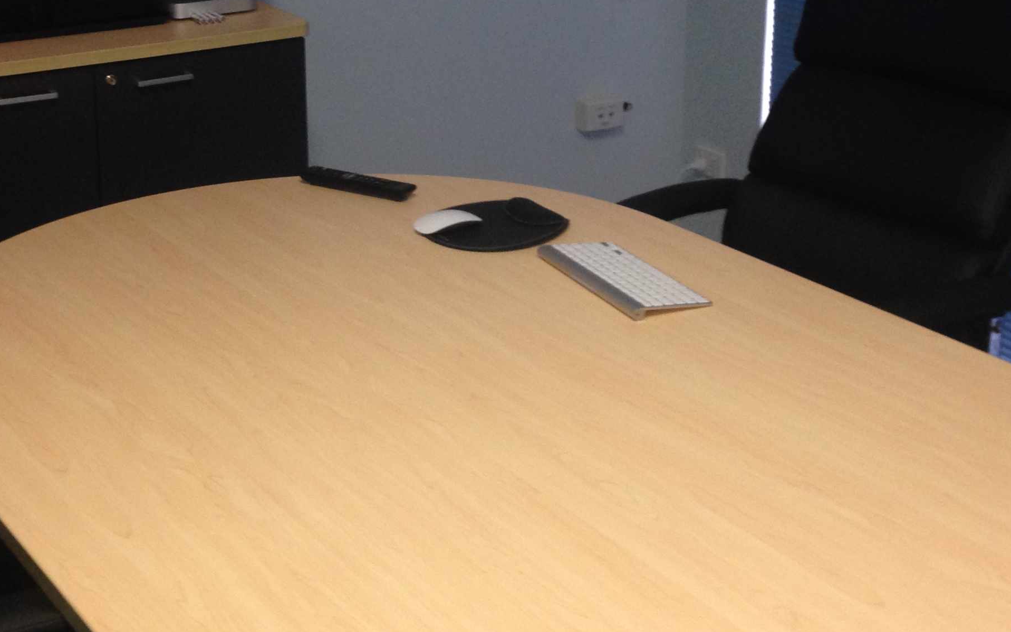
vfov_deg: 20.3
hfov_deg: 32.5
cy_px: 71
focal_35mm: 63
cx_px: 470
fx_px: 1736
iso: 125
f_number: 2.4
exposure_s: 1/20
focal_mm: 4.12
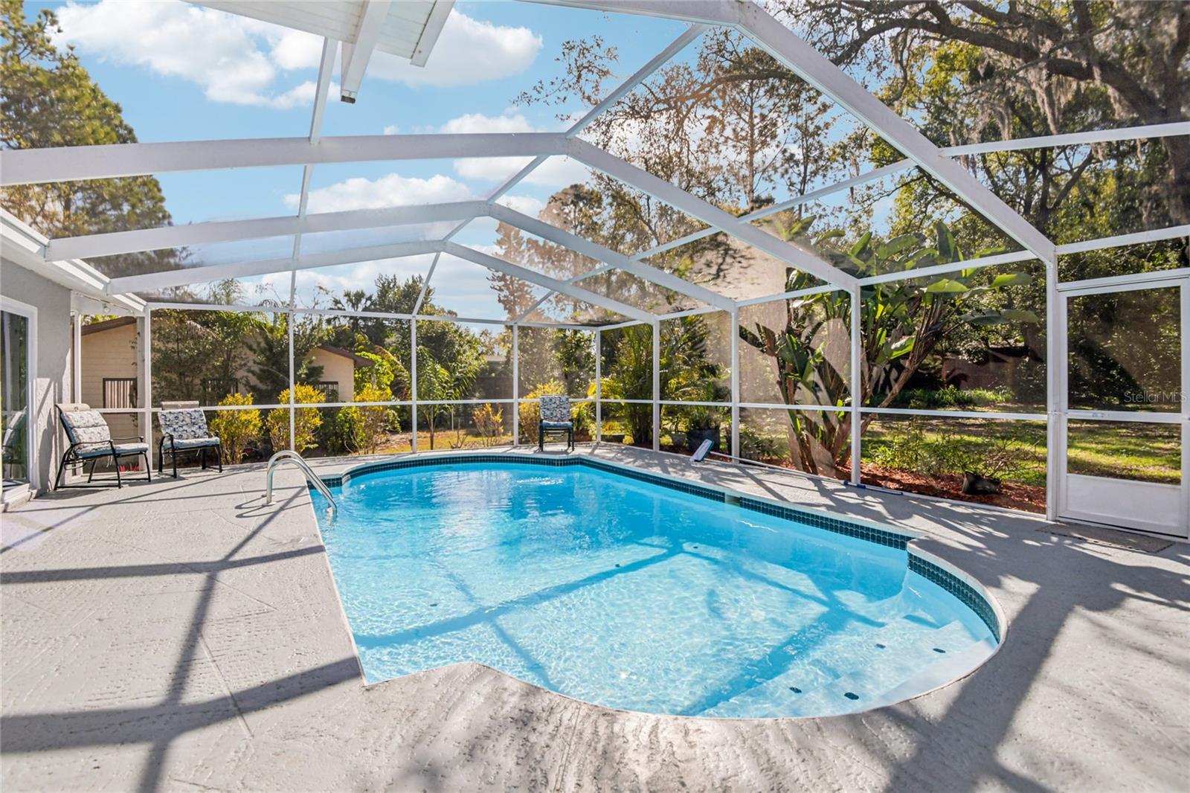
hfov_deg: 96.7
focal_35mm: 16
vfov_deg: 73.7
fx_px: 529
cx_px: 595
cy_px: 396
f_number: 8
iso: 400
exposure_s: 1/1000
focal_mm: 16
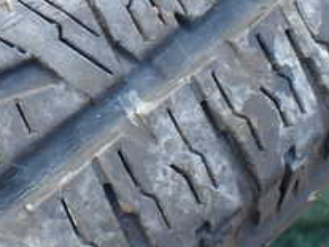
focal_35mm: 87
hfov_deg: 21.8
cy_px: -51
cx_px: 10
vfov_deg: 16.3
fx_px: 826
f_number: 2.3
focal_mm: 5.4
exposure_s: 1/125
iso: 160
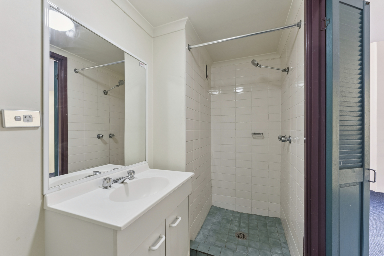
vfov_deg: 81.3
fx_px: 149
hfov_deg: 104.2
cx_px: 192
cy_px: 128
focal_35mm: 14
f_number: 5.6
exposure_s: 1/6
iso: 500
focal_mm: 14
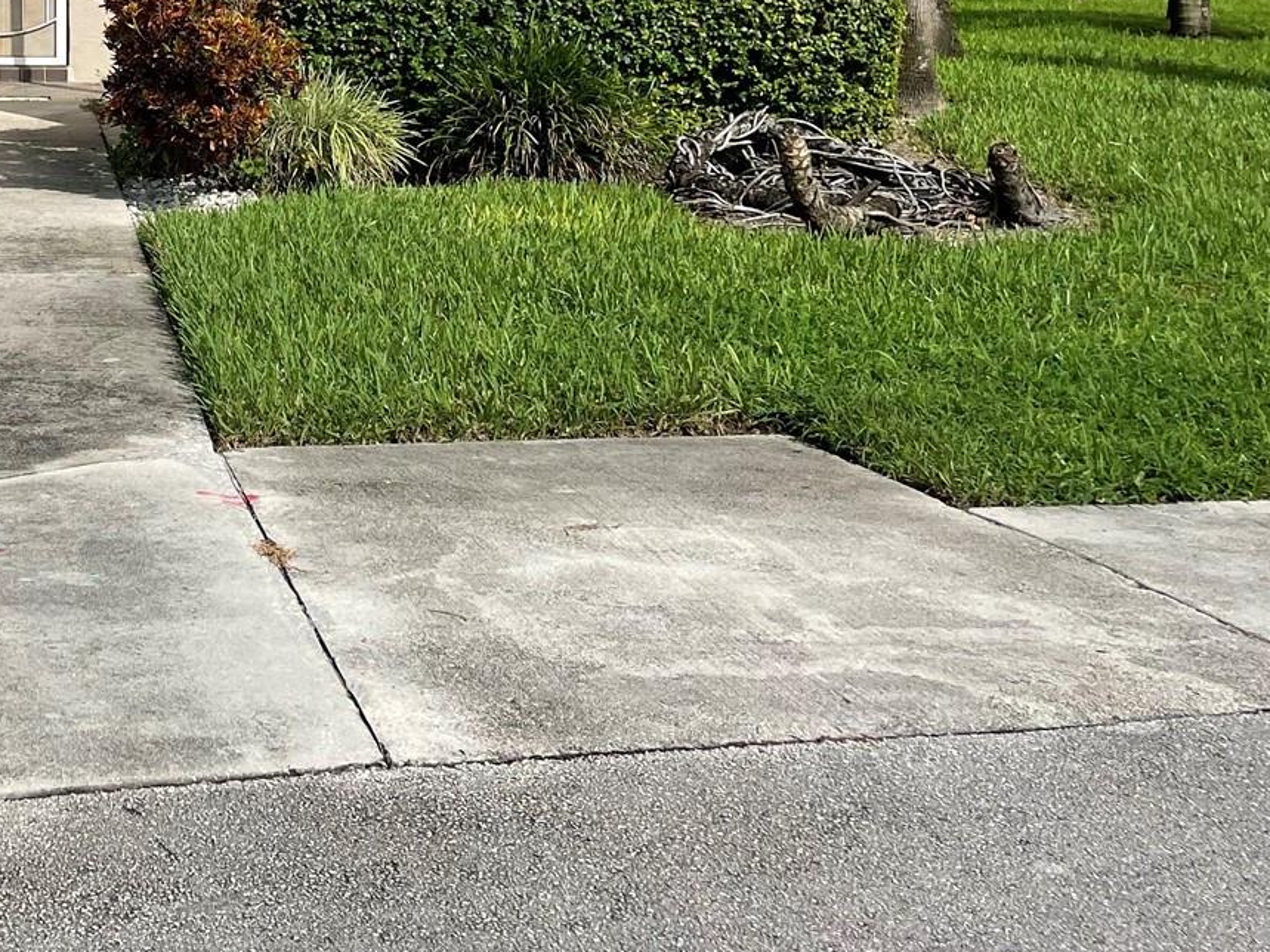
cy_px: -114
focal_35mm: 62
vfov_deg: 22.2
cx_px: -67
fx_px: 2274
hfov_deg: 28.8
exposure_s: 1/4651
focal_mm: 4.2
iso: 32
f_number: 1.6
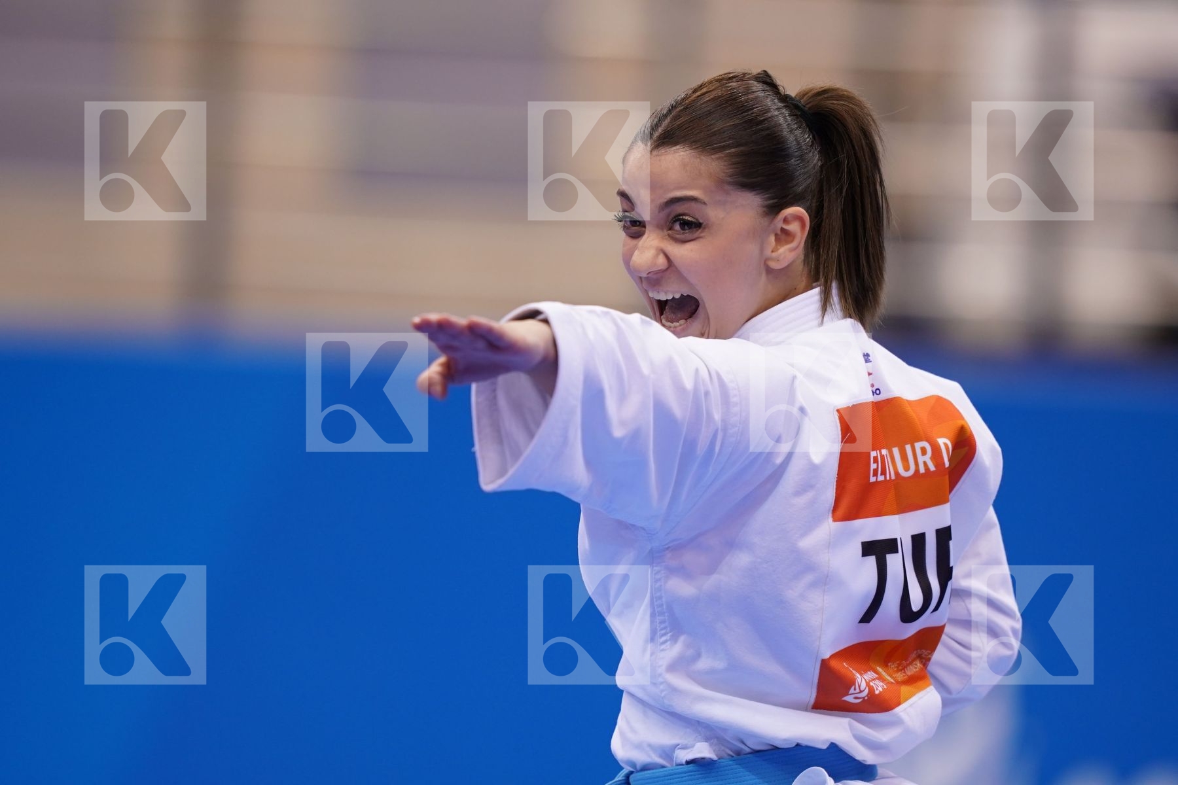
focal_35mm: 600
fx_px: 19632
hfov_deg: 3.4
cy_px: 392
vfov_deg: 2.3
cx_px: 589
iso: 640
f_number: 2.8
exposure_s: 1/500
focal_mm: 400
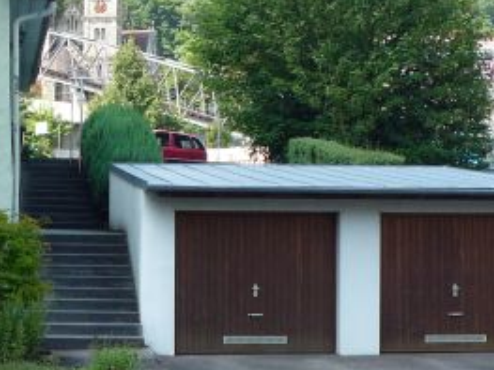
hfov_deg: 18.9
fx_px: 1483
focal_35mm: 104
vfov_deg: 14.1
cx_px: 173
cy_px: 81
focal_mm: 5.8
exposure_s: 1/160
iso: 100
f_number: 4
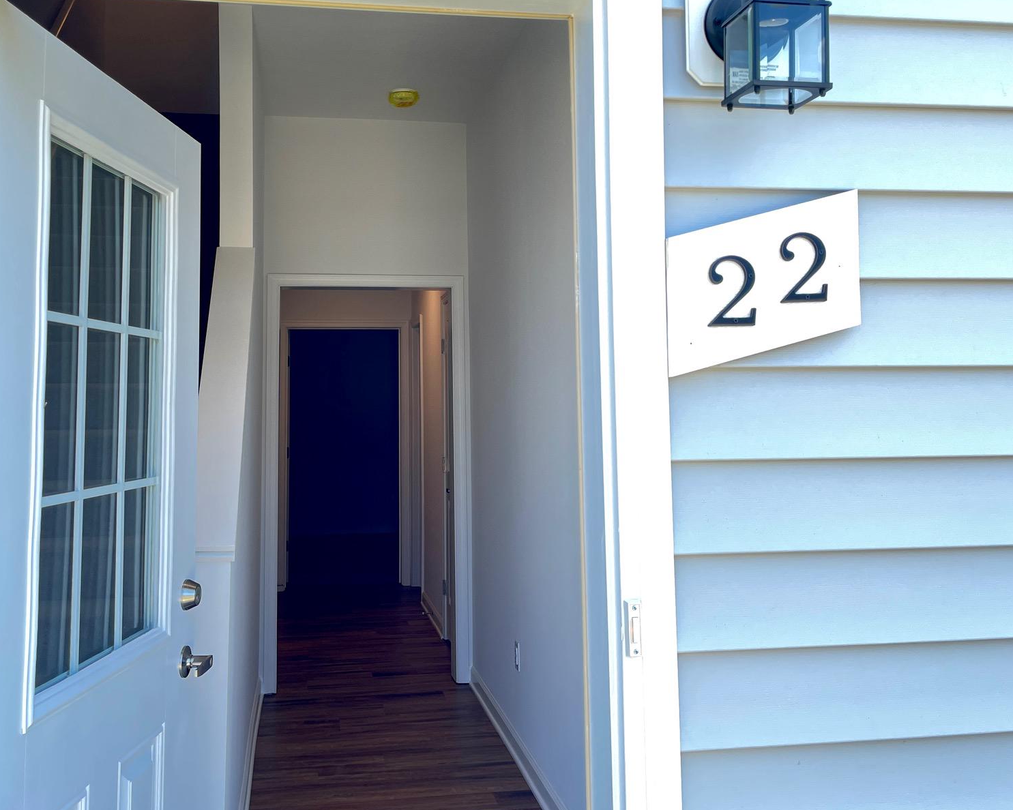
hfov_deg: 51.5
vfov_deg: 42.0
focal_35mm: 35
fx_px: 1049
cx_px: 472
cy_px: 312
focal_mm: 4.2
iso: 32
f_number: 1.6
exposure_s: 1/127
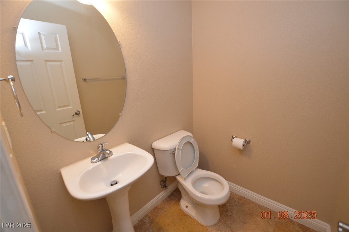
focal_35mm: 15
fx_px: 145
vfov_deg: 77.2
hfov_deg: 100.5
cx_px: 174
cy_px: 116
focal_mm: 10
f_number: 4
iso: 400
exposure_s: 1/60
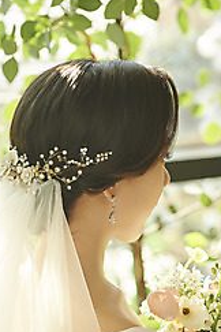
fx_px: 1289
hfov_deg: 9.8
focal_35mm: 140
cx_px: 143
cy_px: 261
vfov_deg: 14.6
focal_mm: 85
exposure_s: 1/125
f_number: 2.8
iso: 125
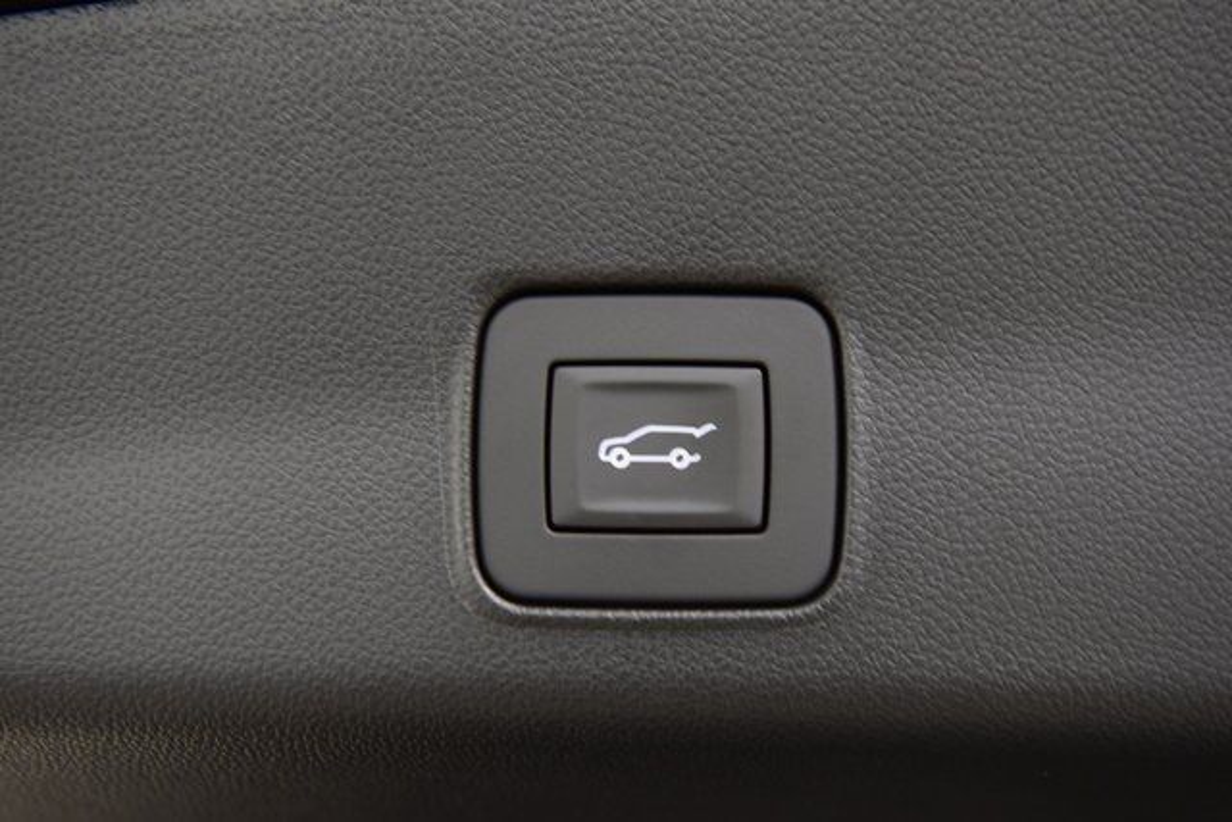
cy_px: 411
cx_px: 616
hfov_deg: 35.0
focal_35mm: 57
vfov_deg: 23.8
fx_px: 1951
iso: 1600
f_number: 2.8
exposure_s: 1/30
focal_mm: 38
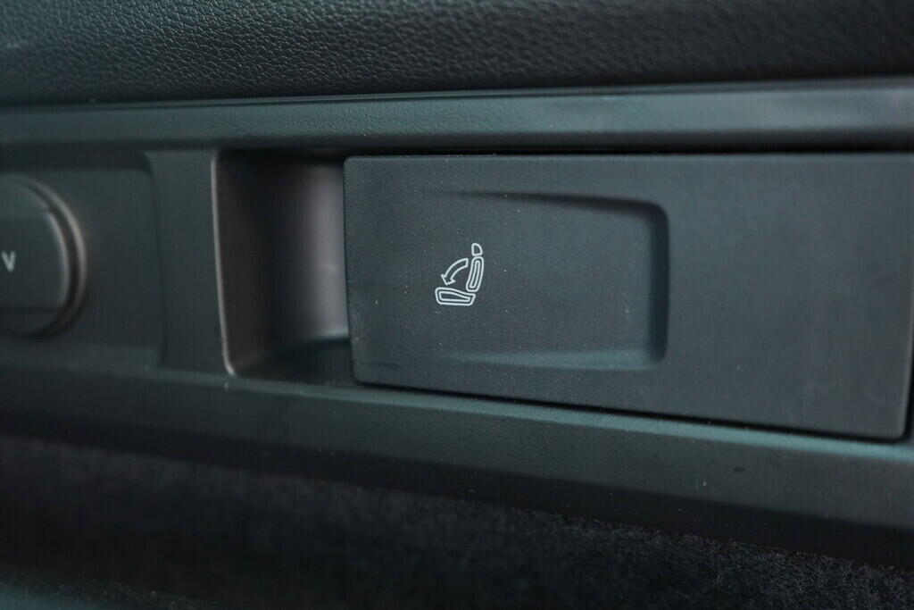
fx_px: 914
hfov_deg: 53.1
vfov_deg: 36.9
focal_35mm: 36
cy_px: 305
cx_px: 457
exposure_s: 1/40
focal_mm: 24
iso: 1600
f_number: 2.8
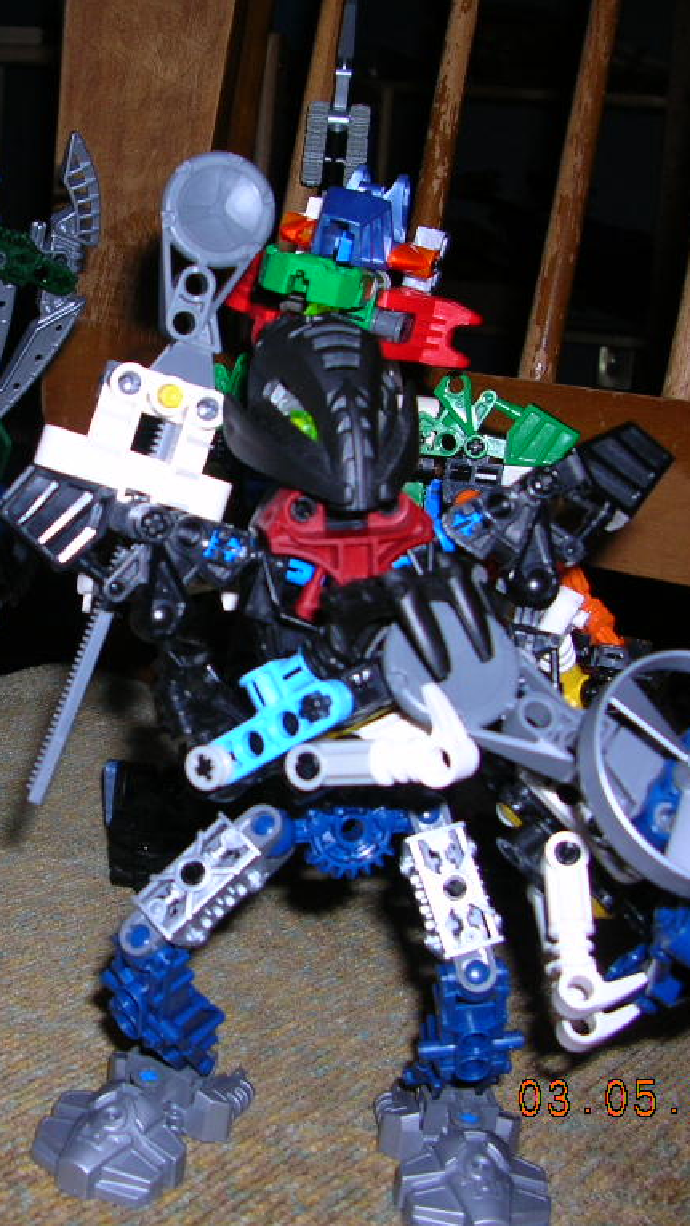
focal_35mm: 51
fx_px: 1658
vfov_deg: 40.6
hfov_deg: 23.1
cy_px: 613
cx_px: 112
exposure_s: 1/60.1
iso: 50
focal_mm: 5.8
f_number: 2.8
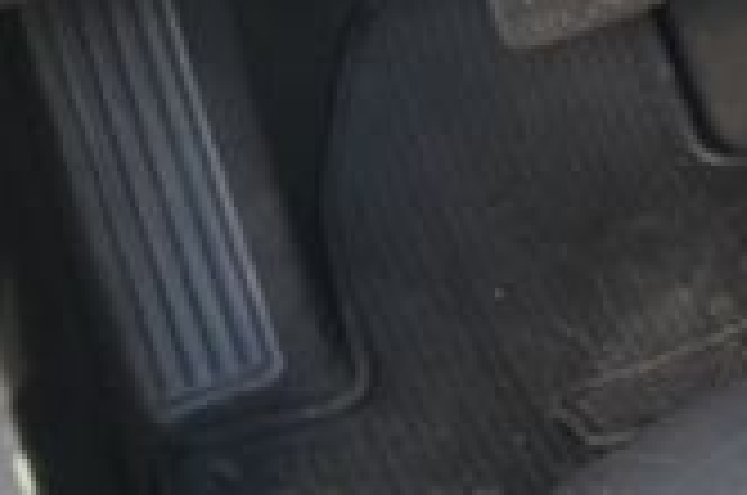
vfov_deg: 11.1
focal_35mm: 116
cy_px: -346
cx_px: 1143
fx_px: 2402
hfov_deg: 16.1
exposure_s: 1/125
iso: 800
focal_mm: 20
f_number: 3.8
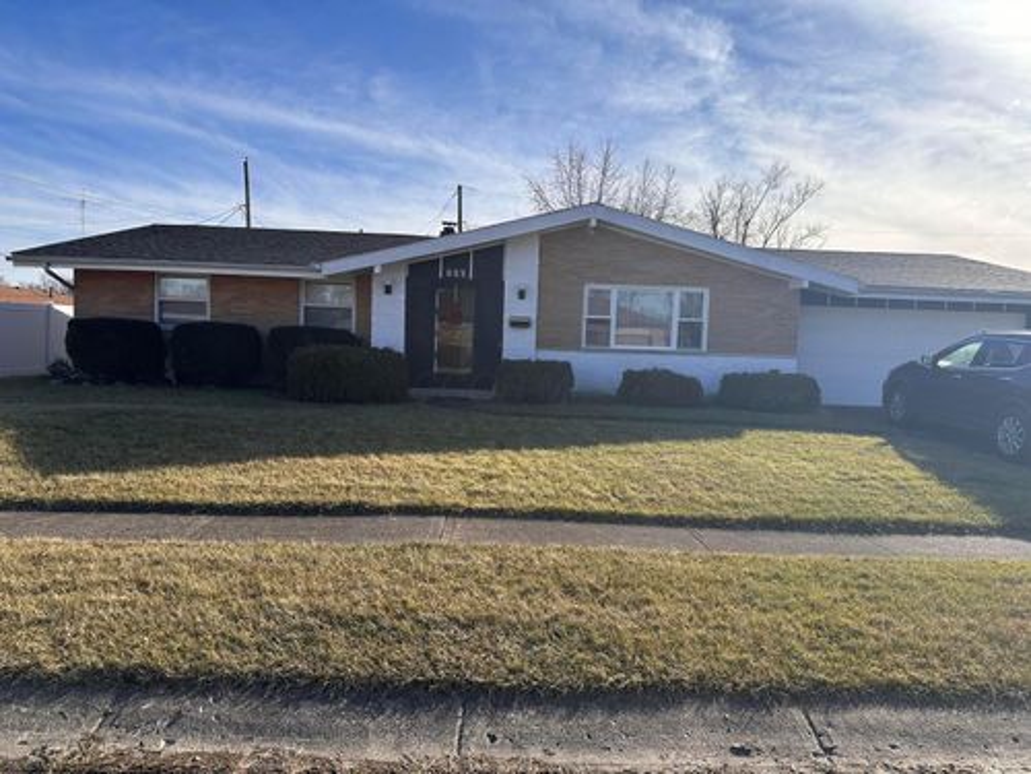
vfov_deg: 56.8
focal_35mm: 24
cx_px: 516
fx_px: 715
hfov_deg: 71.6
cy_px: 387
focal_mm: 6.86
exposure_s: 1/5263
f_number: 1.78
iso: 80
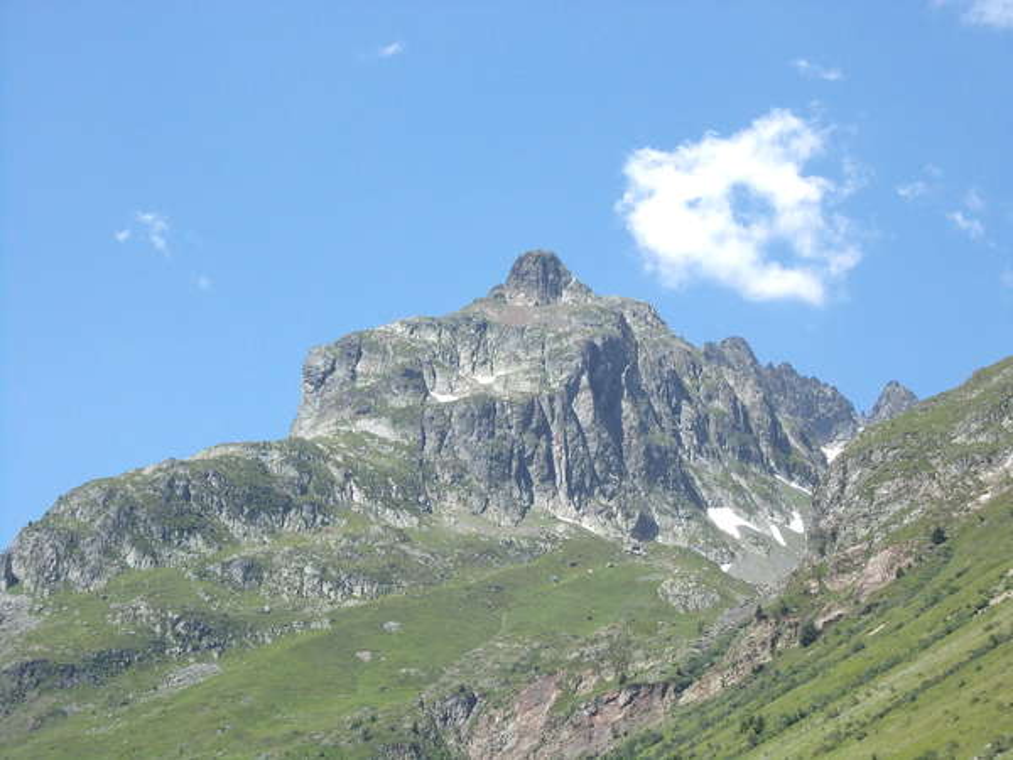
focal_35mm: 82
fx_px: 2400
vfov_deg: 18.0
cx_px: 506
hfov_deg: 23.8
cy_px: 380
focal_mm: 11.6
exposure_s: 1/500
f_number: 4.8
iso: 110
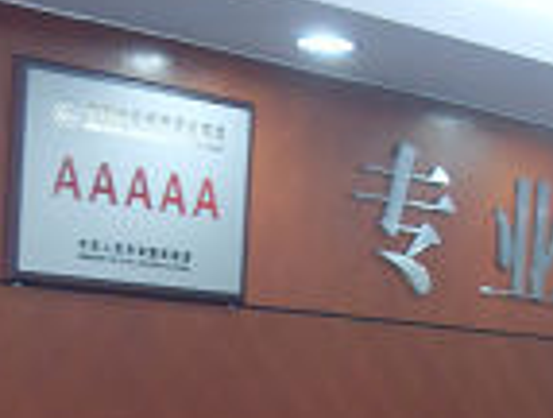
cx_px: 669
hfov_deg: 14.7
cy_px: 579
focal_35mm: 129
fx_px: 2066
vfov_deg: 11.2
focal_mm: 6.3
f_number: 2.8
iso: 200
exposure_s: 1/15
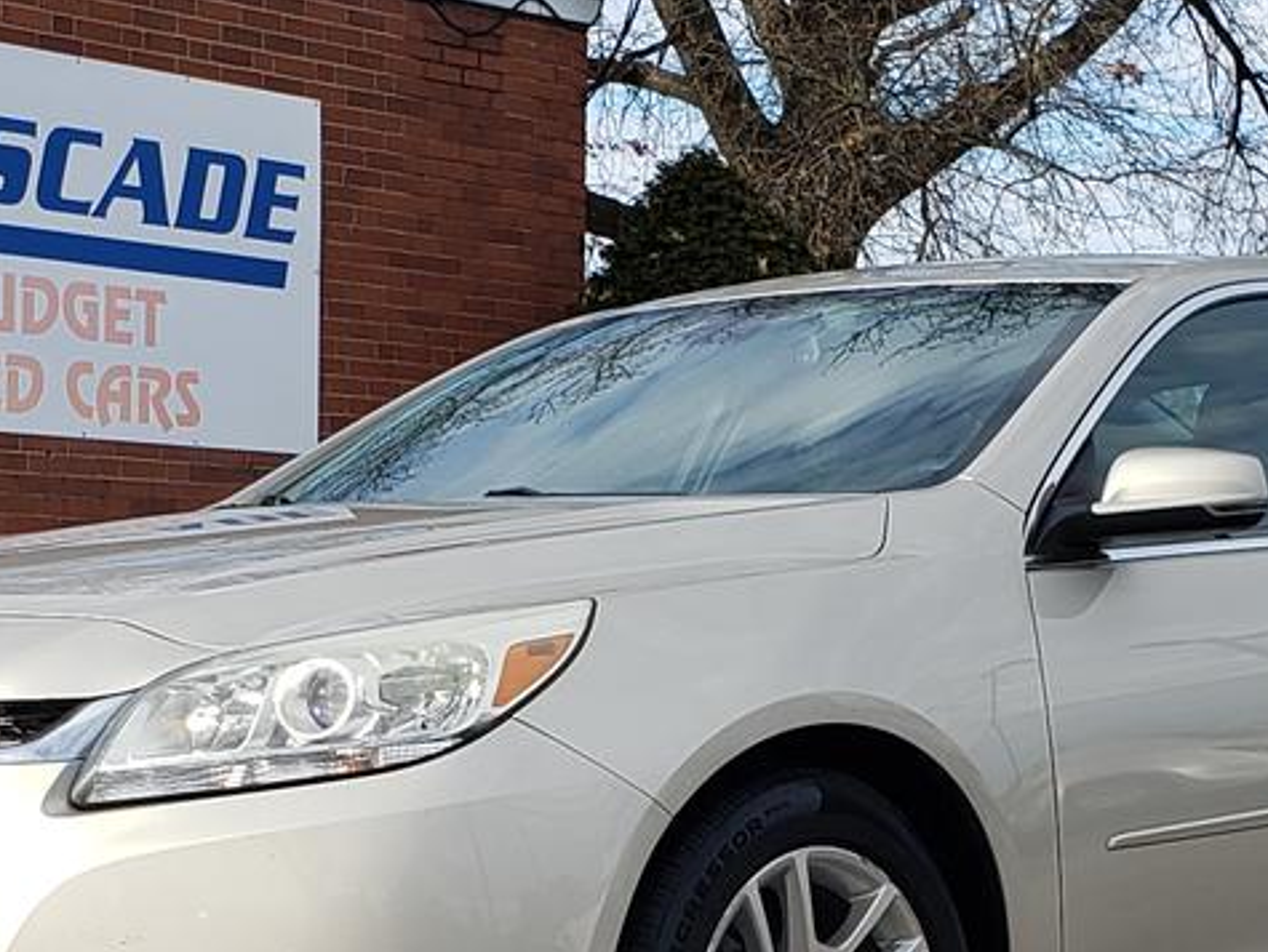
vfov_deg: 25.7
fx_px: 2053
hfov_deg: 34.2
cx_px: 787
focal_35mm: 56
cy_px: 747
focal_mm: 4.3
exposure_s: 1/820
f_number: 2.4
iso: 50
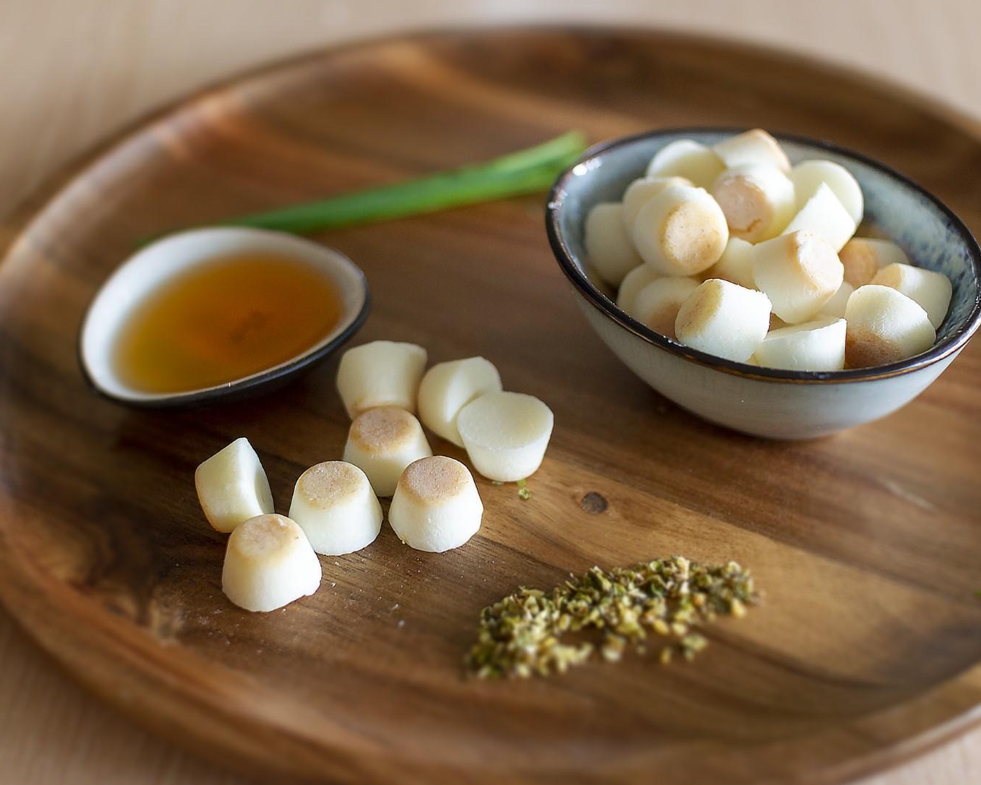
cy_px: 394
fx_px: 1481
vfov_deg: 29.7
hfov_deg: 36.6
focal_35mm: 51
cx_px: 507
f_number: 1.7
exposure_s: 1/25
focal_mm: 30
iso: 200
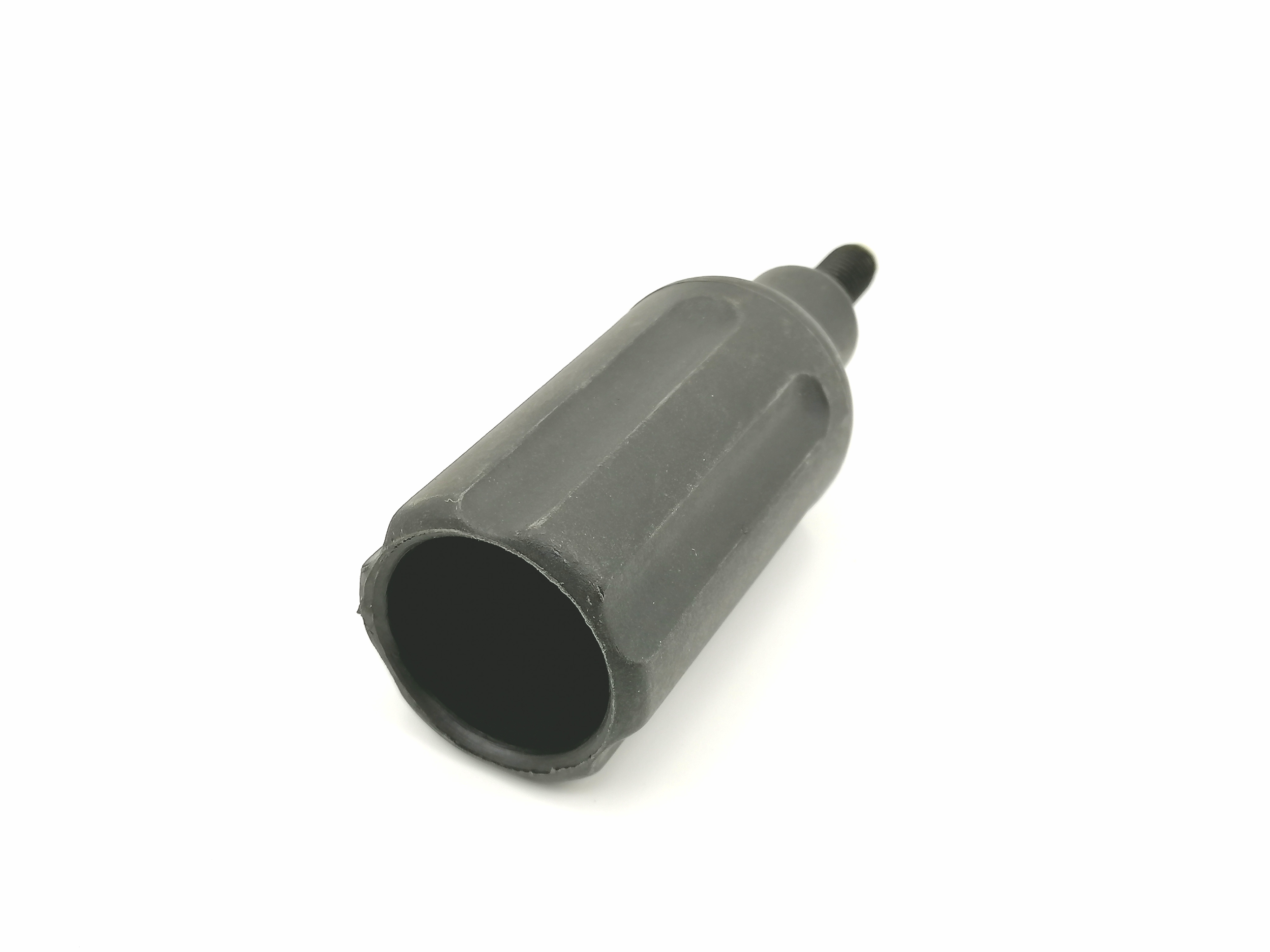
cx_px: 635
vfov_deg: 35.1
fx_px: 1504
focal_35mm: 41
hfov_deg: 45.8
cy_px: 476
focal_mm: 5.3
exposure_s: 1/100
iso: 50
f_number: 1.8
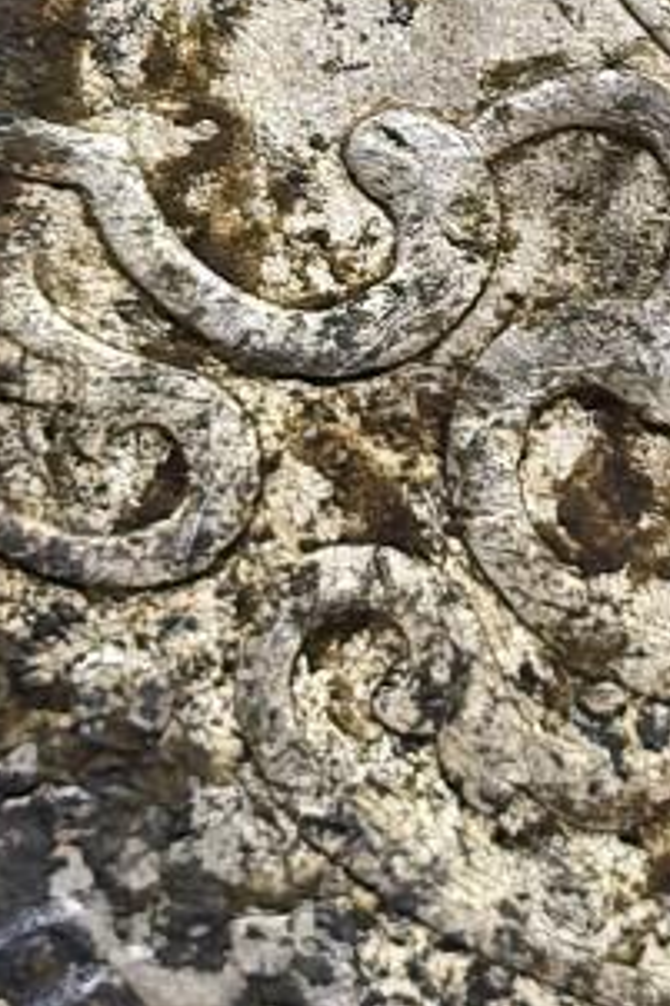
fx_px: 9362
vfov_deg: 6.1
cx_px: 1060
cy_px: -37
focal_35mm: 335
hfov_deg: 4.1
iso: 320
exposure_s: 1/33.3
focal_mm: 6.98
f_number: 2
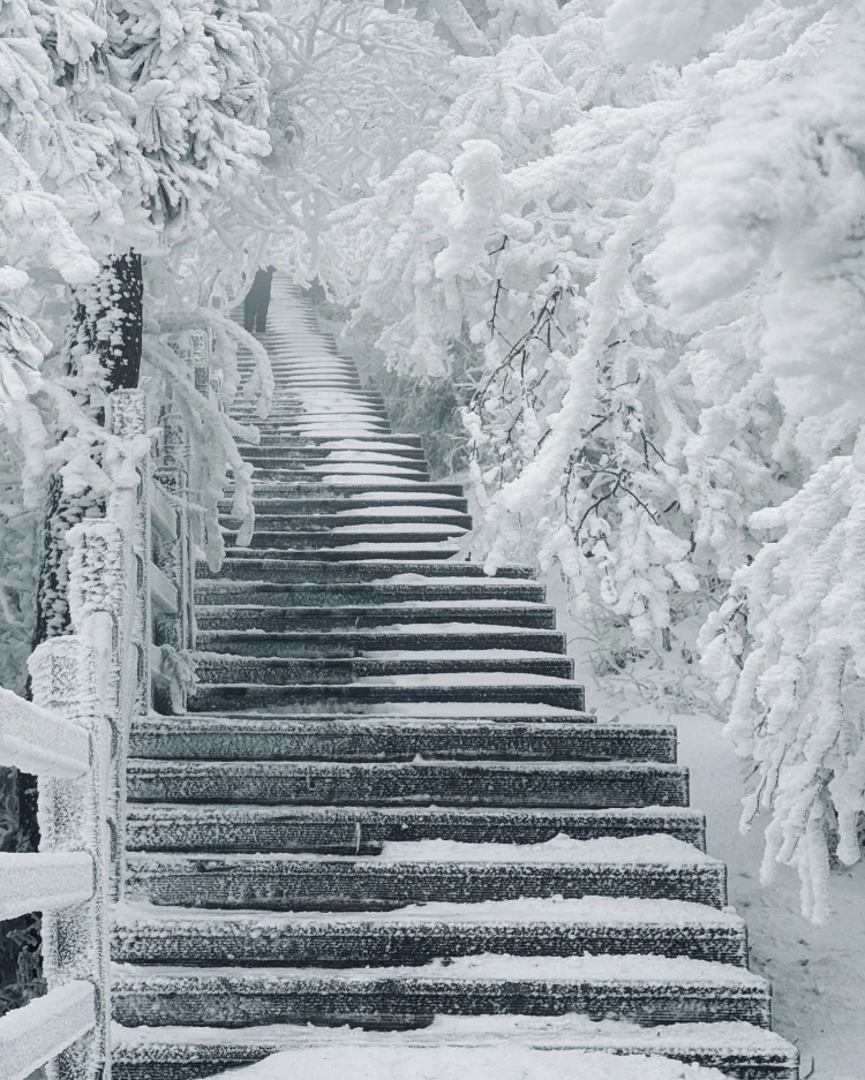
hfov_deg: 21.2
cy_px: 531
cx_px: 270
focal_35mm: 72
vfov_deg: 26.4
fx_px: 2303
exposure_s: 1/1715
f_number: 1.78
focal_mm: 6.76
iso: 64
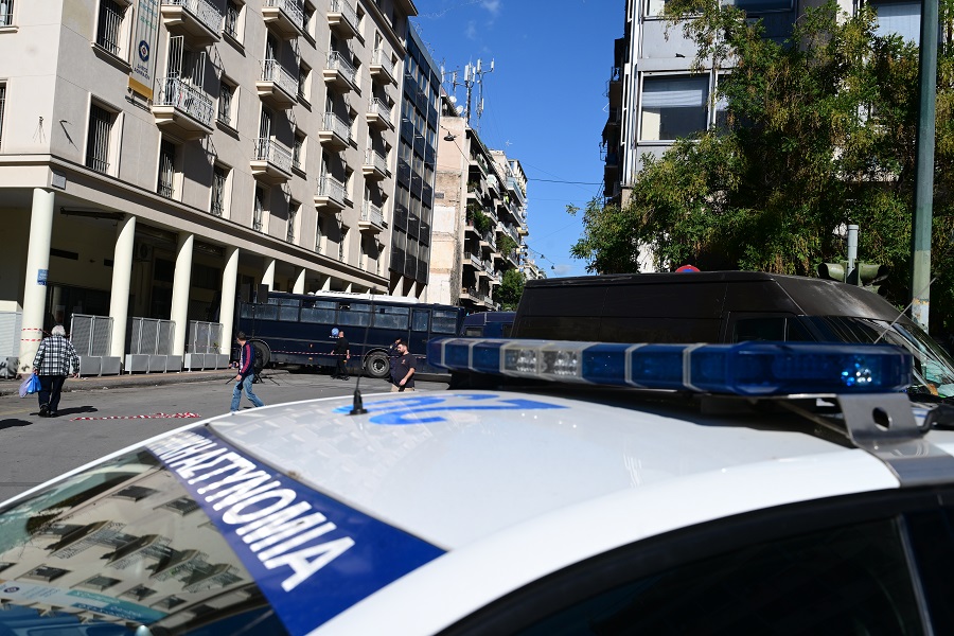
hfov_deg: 55.8
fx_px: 901
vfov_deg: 38.9
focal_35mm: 34
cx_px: 477
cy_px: 318
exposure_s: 1/1600
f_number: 8
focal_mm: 34
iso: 400
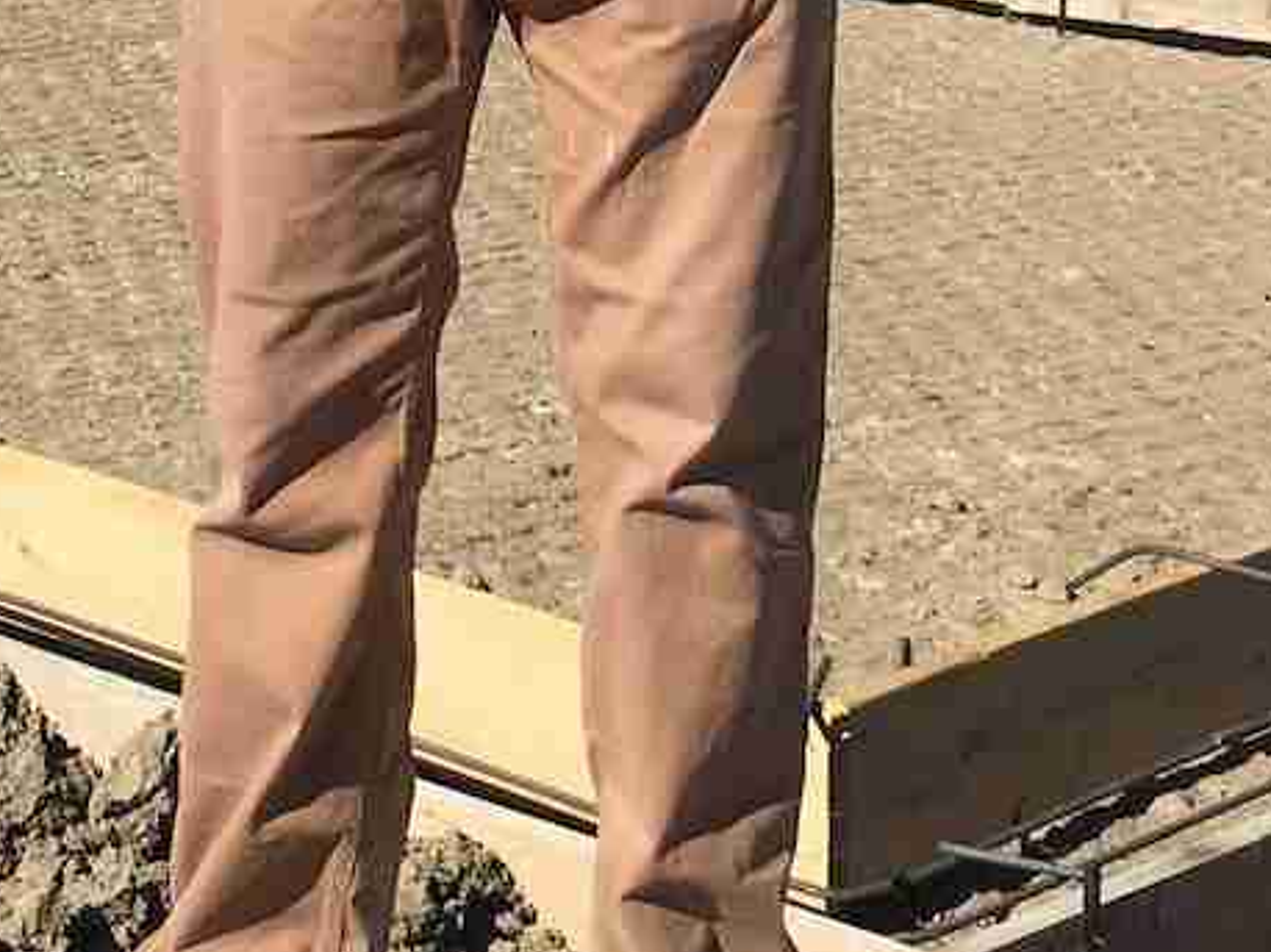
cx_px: 366
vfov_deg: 12.5
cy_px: -372
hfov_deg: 17.2
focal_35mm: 114
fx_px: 4184
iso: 25
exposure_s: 1/2024
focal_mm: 4.15
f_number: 2.2
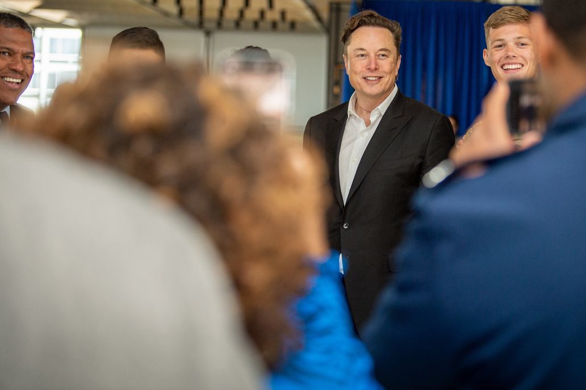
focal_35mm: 93
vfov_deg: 14.7
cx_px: 346
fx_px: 1513
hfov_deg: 21.9
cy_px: 151
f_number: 2.8
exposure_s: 1/250
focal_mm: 75
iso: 800
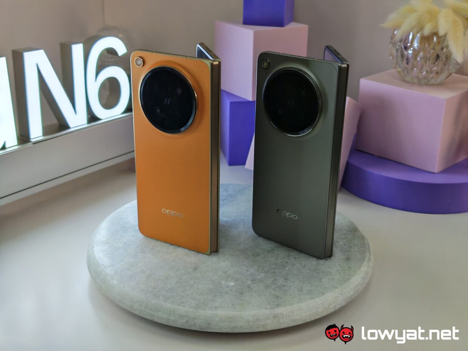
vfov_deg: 31.5
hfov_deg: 41.2
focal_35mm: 46
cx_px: 234
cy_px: 176
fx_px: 622
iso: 50
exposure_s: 1/420
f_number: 1.6
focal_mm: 5.4
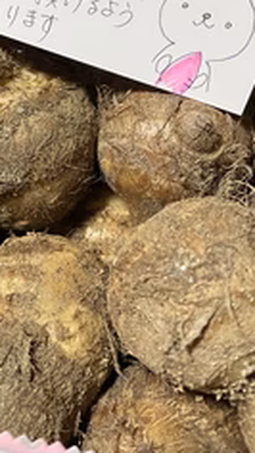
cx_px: 21
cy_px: 159
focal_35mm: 48
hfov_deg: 24.2
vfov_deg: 42.4
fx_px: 576
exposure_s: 1/50
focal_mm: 4.2
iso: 320
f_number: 1.6
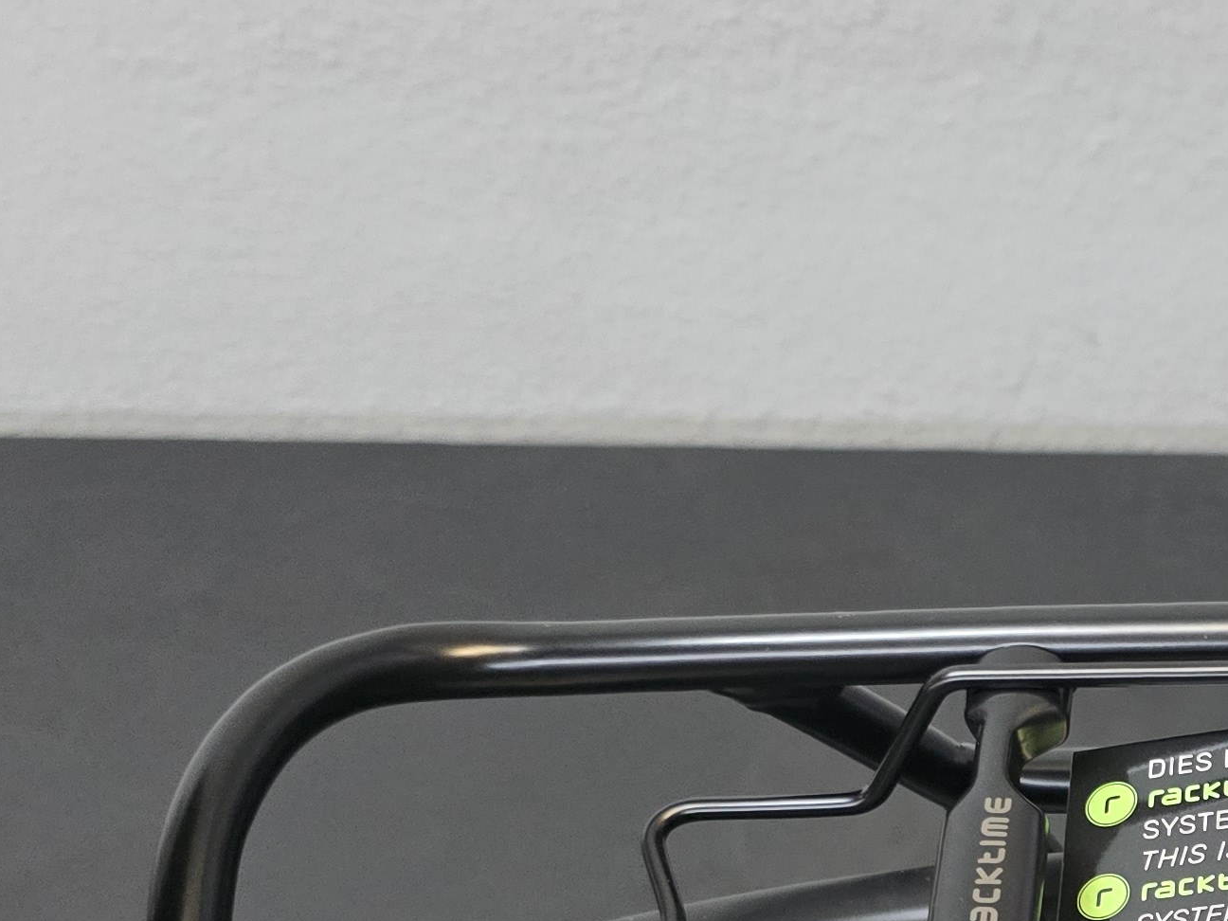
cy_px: 1041
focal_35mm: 71
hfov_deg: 25.4
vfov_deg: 19.7
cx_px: 1344
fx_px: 2519
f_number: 1.7
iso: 1600
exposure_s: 1/100
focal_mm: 6.3
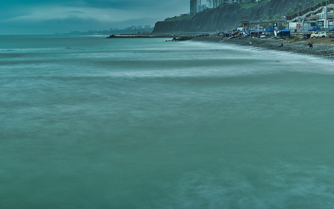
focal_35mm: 45
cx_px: 212
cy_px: 56
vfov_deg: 28.2
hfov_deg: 43.9
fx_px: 410
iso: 100
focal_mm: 32
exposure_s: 30
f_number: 16
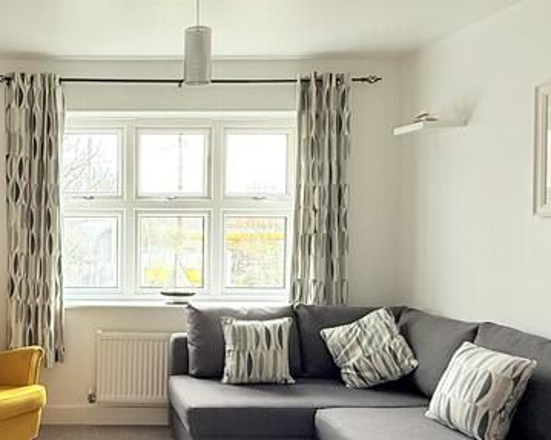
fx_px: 636
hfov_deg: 43.2
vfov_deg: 38.2
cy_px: 245
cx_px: 64
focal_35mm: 39
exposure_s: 1/101
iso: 100
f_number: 2.2
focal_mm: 2.22
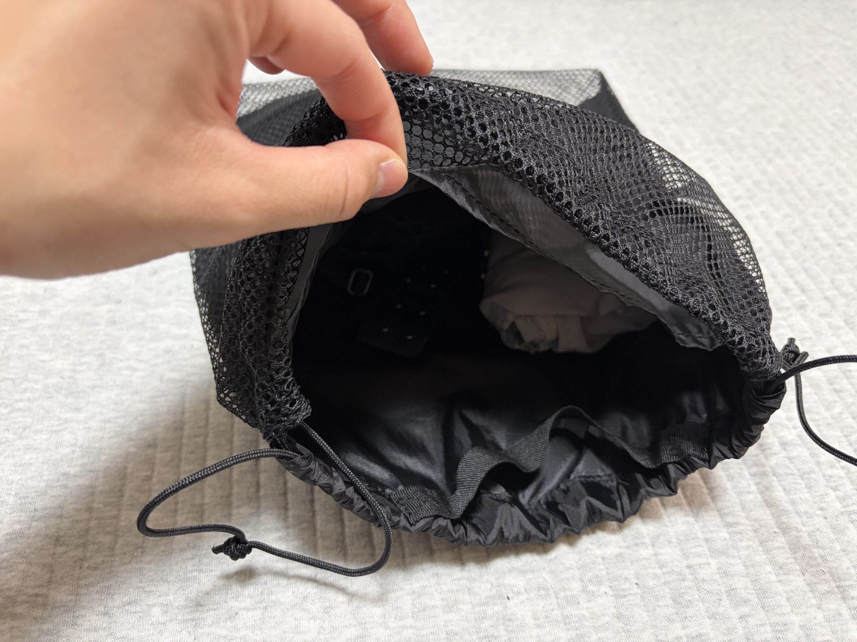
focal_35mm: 26
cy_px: 321
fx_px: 644
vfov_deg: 53.1
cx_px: 428
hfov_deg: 67.3
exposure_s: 1/52
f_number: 1.6
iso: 250
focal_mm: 5.96
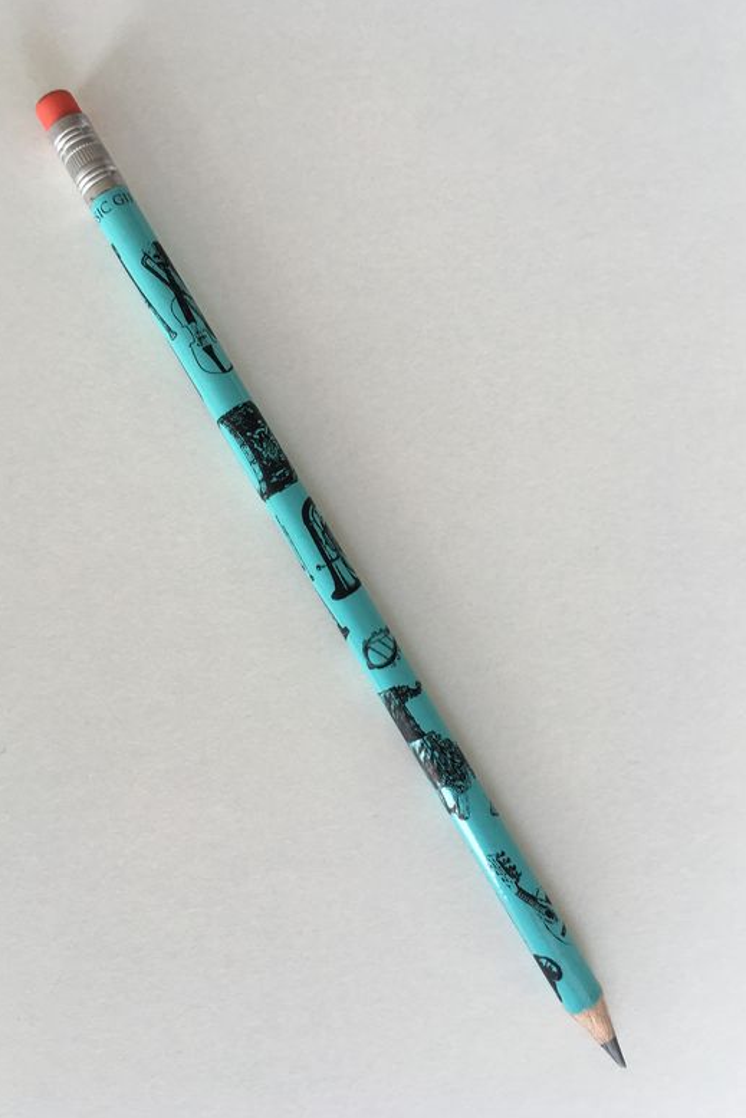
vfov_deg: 60.3
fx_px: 963
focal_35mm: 31
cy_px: 568
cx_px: 352
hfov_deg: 42.3
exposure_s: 1/100
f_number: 2.2
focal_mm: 4.15
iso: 32
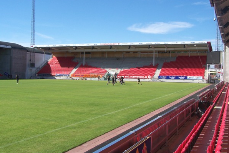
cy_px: 69
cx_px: 114
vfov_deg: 29.9
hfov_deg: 43.6
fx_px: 286
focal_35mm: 45
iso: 64
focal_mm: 7.1
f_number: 4
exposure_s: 1/500
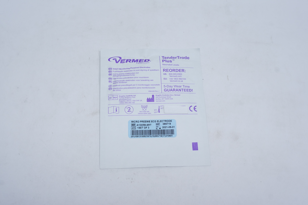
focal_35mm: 45
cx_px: 154
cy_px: 102
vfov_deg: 29.8
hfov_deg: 43.6
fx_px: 385
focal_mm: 30
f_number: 9
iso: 400
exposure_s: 1/25
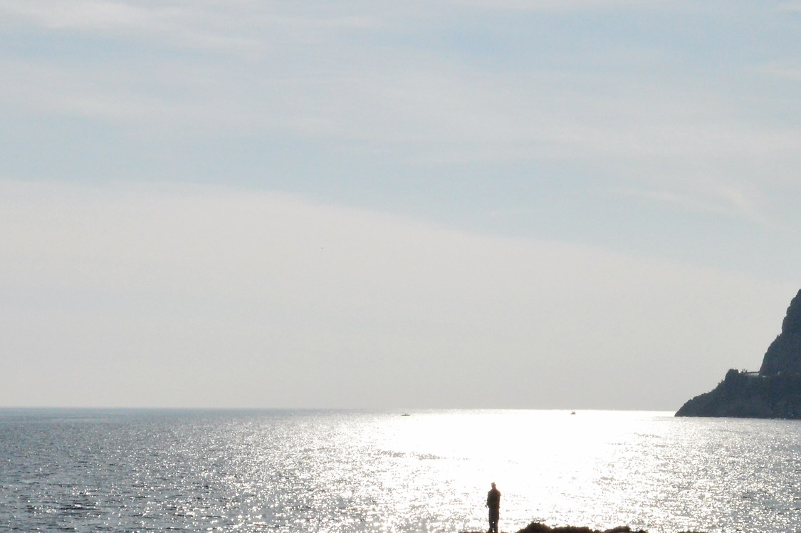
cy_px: 324
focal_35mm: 96
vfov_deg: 14.2
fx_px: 2134
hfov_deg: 21.2
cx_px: 336
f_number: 20
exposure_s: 1/4000
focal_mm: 30
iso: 2200
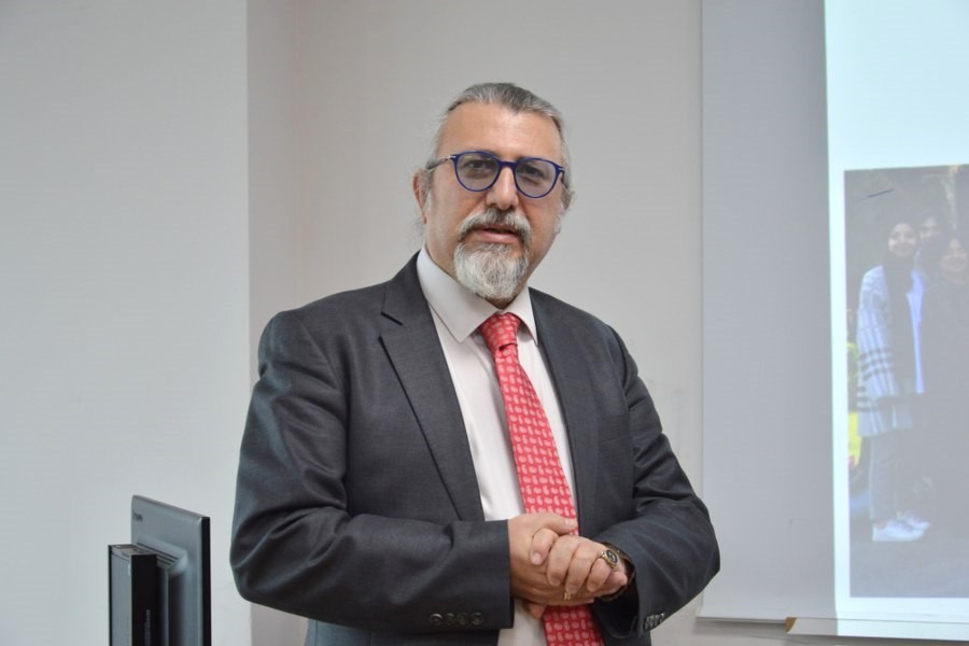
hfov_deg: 26.0
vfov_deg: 17.5
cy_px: 323
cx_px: 484
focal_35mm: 78
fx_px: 2099
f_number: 5
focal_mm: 52
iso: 400
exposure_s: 1/40
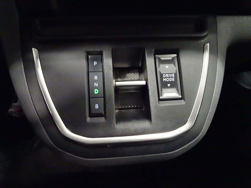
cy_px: 94
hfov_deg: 71.6
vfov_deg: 56.8
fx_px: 174
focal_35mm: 24
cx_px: 126
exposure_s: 1/30
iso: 3200
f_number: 3.5
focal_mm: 4.25
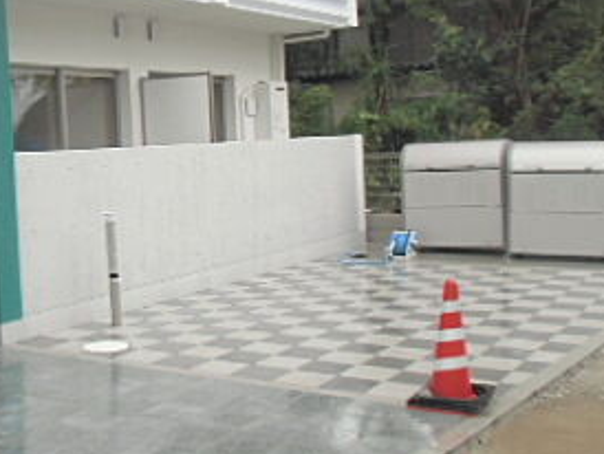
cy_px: 203
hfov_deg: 34.0
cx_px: 196
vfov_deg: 26.1
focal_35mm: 56
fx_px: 978
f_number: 3
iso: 64
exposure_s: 1/80
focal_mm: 4.24
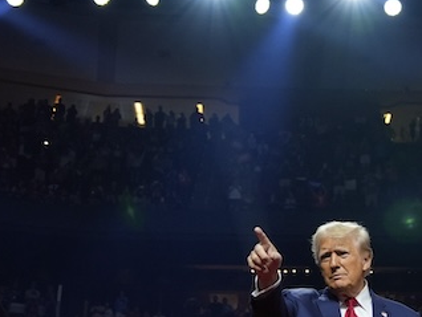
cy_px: 99
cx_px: 395
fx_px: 1061
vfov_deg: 16.9
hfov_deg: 21.9
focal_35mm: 87
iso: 1000
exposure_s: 1/640
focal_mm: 24
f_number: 2.8
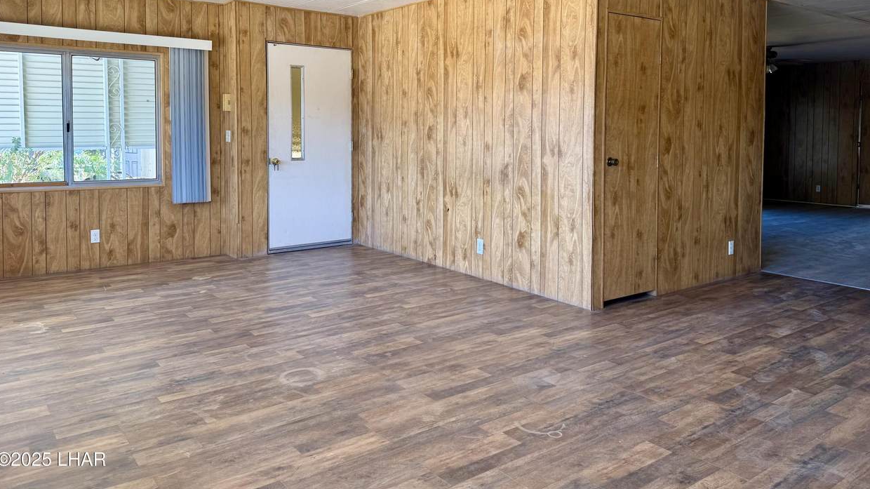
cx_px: 444
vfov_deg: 42.2
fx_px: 623
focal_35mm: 27
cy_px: 153
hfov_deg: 69.9
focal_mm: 6.76
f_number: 1.78
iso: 64
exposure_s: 1/156
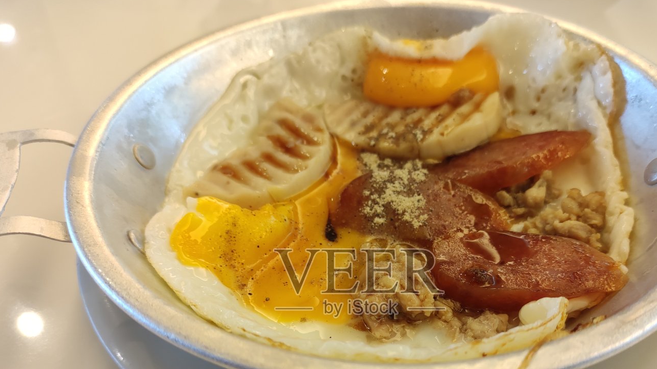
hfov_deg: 57.9
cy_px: 284
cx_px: 360
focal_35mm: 34
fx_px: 592
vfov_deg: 33.8
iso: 360
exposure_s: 1/50
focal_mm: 5.43
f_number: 1.89
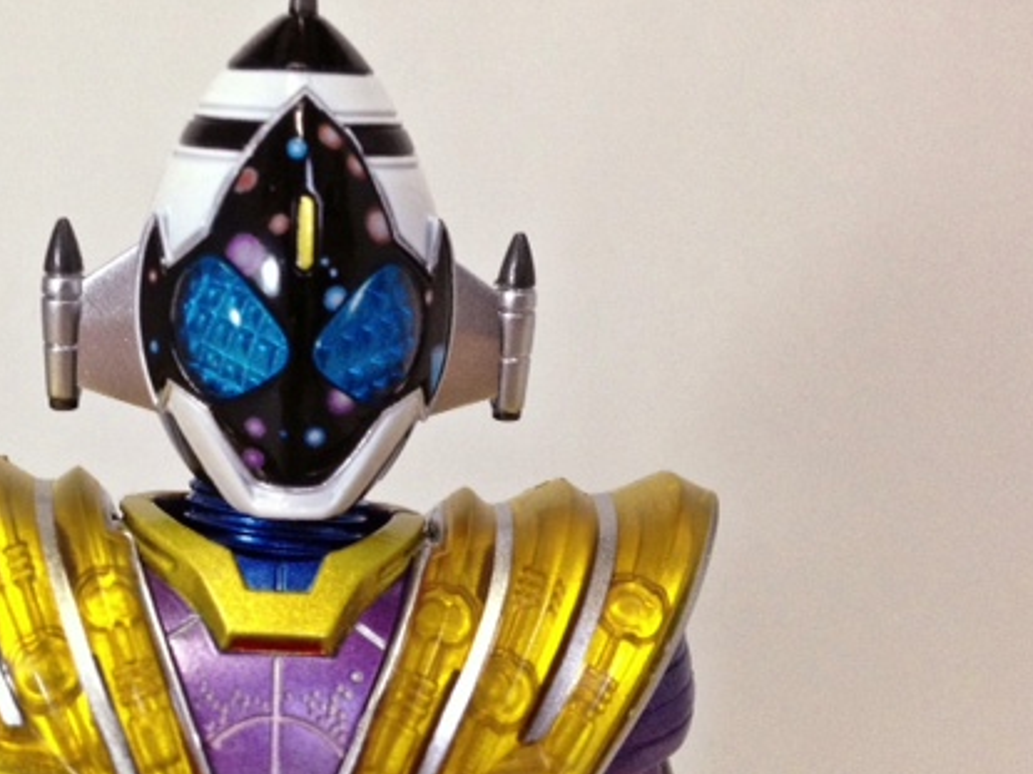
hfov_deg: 35.0
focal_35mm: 54
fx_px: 1611
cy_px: 473
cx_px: 299
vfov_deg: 27.0
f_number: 2.4
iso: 160
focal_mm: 4.28
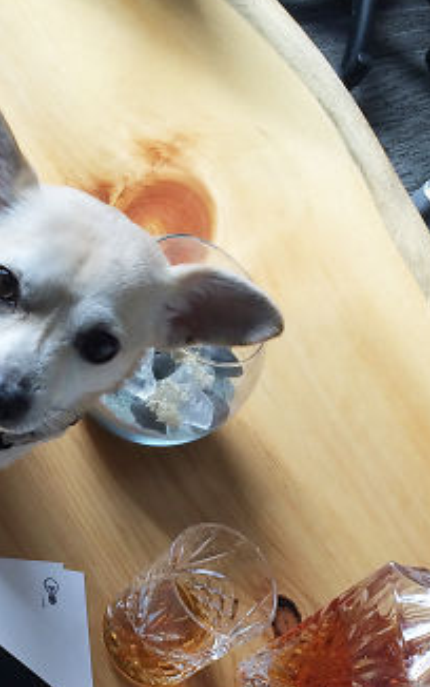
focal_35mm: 76
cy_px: 617
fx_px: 1424
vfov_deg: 26.2
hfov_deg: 17.2
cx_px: 163
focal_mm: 4.15
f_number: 2.2
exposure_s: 1/120
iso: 32
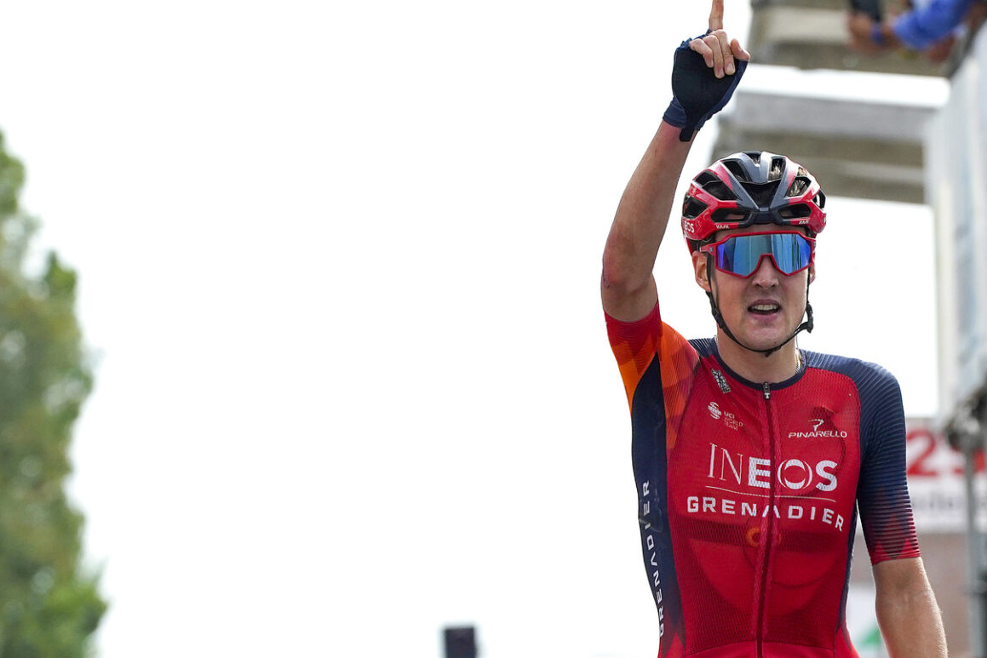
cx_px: 780
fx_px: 12174
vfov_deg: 3.1
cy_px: 477
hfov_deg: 4.6
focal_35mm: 444
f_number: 8
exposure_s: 1/2000
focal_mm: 268
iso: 1000
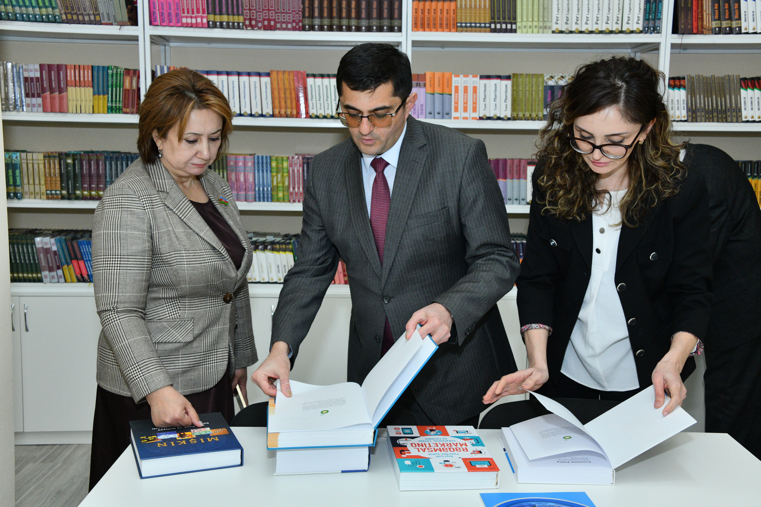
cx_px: 380
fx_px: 888
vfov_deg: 31.9
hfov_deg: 46.4
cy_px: 254
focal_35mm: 42
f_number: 10
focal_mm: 42
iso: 1250
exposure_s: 1/250
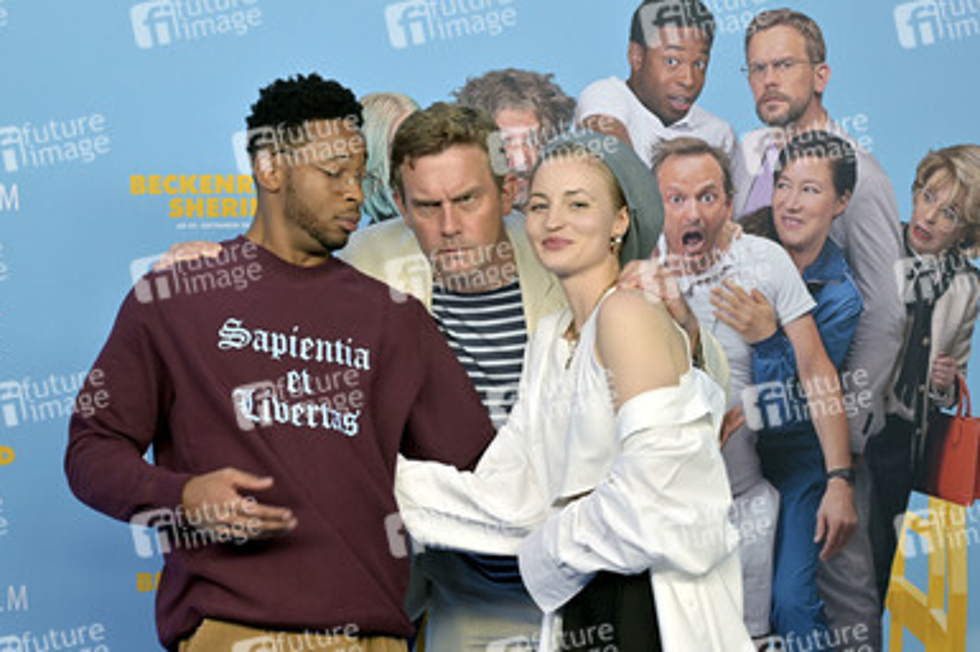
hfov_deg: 24.8
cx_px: 485
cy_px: 336
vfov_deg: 16.6
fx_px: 2230
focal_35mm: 82
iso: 160
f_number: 4
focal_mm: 70
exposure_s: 1/200
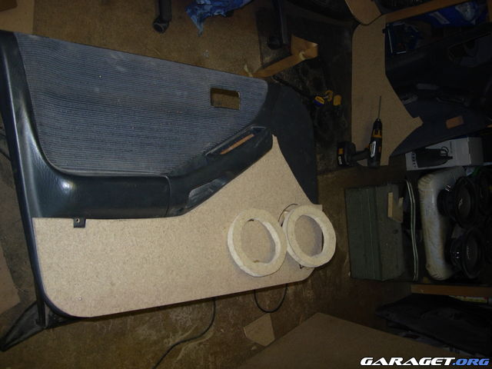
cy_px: 184
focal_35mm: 38
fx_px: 540
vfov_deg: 37.7
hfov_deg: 49.0
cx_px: 246
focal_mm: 7.8
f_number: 2.8
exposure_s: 1/64
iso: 79
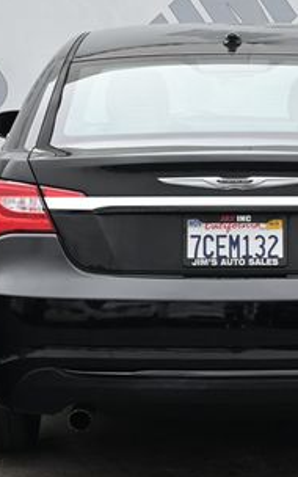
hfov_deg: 9.9
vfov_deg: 15.8
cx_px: 229
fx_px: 1716
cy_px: 202
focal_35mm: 132
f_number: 5.6
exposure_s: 1/250
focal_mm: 41
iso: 360
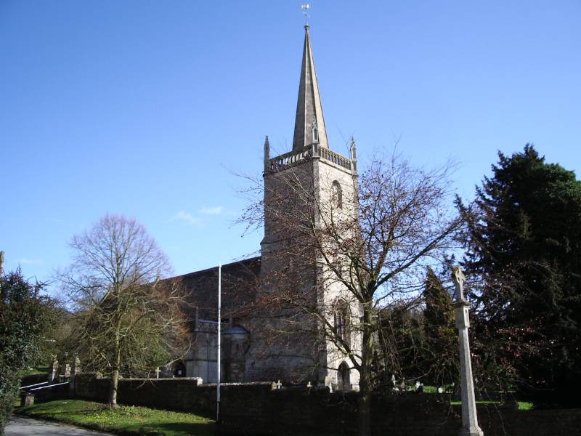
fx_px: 587
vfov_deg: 40.7
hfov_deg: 52.6
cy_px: 218
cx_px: 290
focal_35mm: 35
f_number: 4.3
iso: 50
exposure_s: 1/320
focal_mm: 5.8
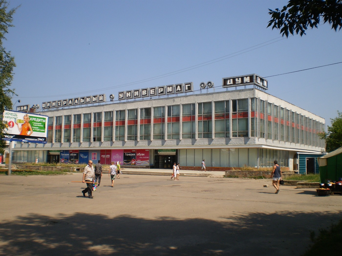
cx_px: 171
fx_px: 356
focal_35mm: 36
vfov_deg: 39.7
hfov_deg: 51.4
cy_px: 128
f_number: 4.6
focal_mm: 6.3
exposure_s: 1/1000
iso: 64
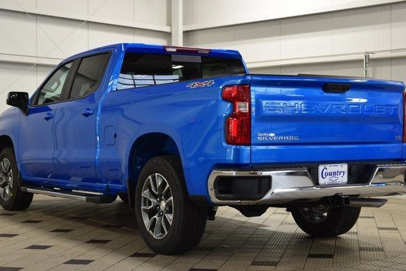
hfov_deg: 31.4
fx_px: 722
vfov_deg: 21.2
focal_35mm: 64
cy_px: 136
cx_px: 201
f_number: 6.3
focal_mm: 38
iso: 400
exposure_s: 1/20
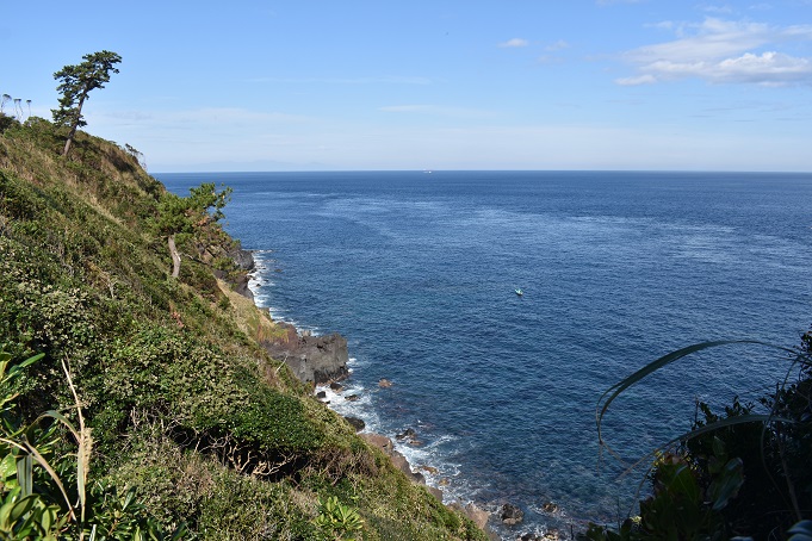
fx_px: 609
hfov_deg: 67.4
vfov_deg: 47.9
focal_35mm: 27
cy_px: 270
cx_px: 406
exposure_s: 1/250
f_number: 8
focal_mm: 18
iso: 100
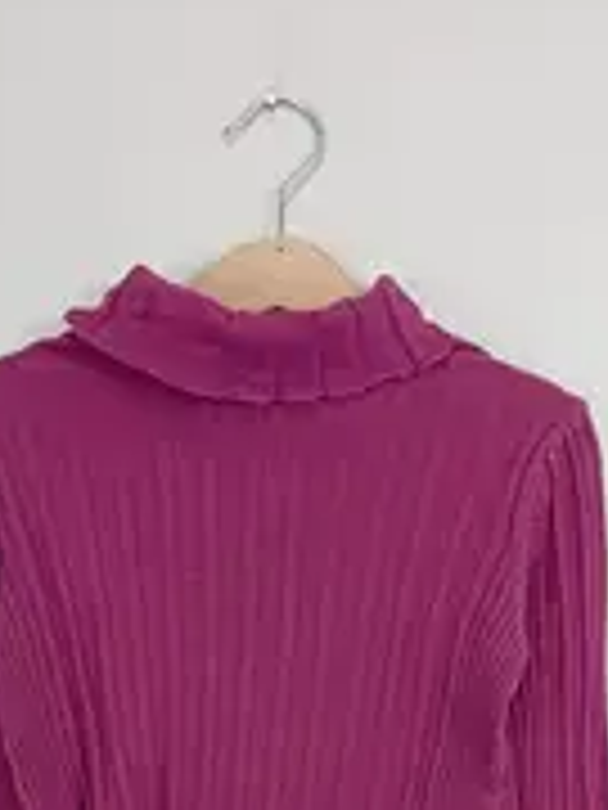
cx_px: 284
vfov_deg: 29.6
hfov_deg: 23.6
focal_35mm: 62
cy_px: 760
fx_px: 1452
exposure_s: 1/100
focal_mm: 4.22
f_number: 1.8
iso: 67
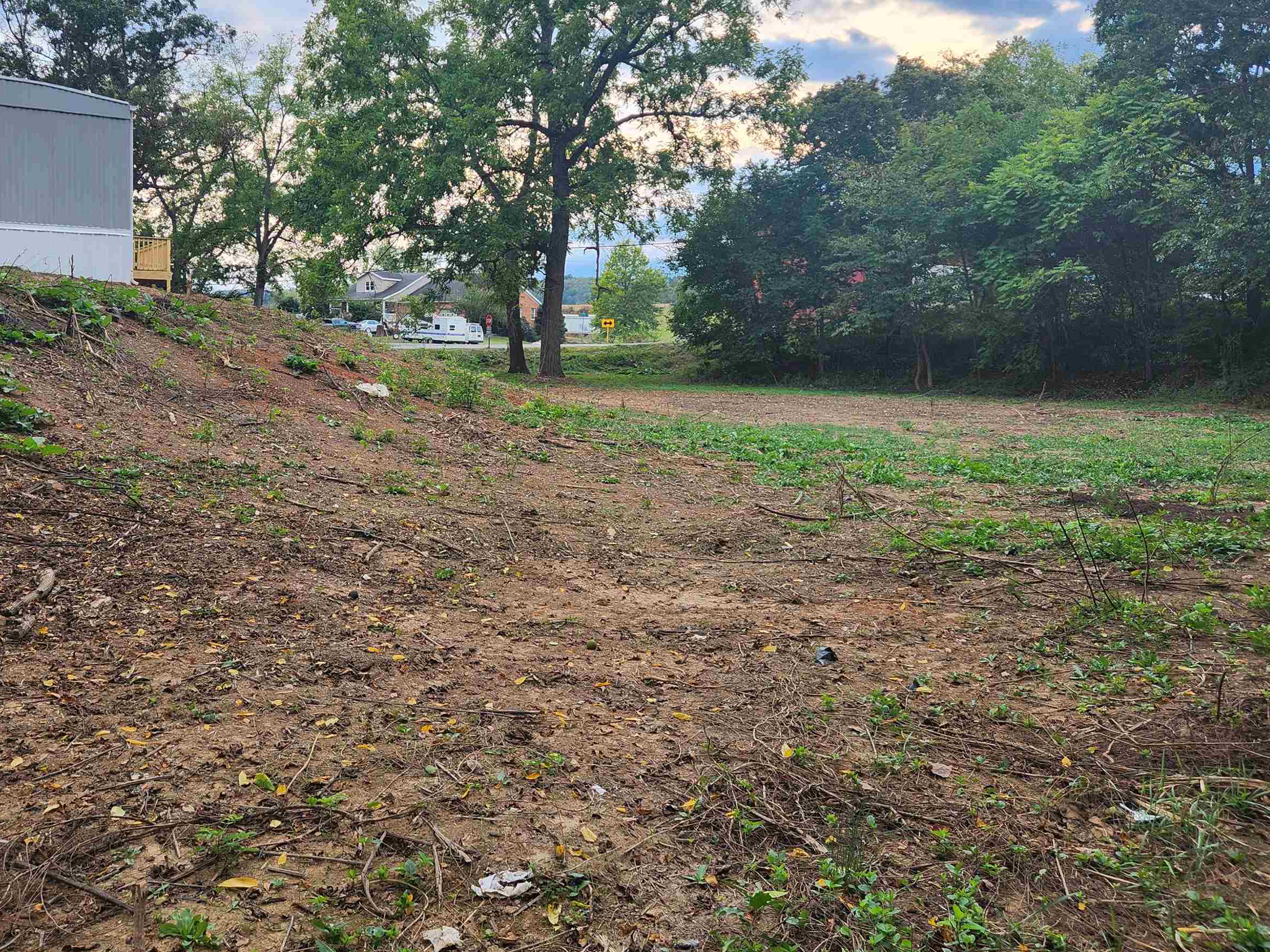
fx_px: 1101
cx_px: 549
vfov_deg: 46.5
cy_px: 370
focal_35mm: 30
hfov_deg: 59.7
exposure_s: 1/180
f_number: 1.8
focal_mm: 5.4
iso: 20
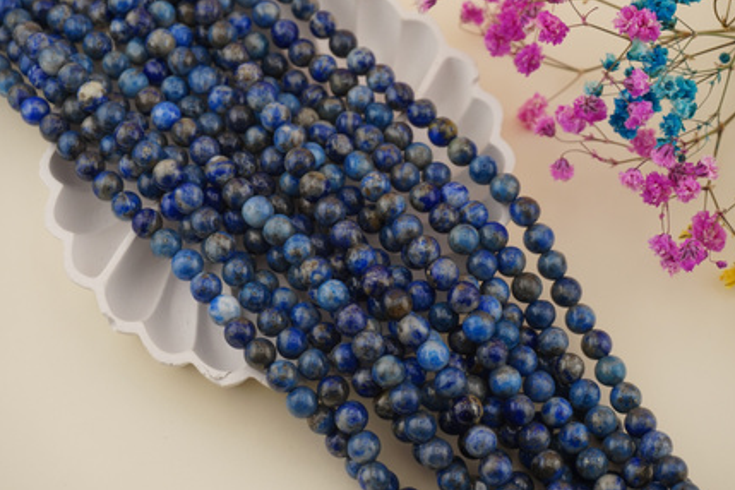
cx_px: 370
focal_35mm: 65
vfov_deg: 21.1
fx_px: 1317
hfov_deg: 31.2
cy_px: 236
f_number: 6.3
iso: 100
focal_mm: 41
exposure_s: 1/80
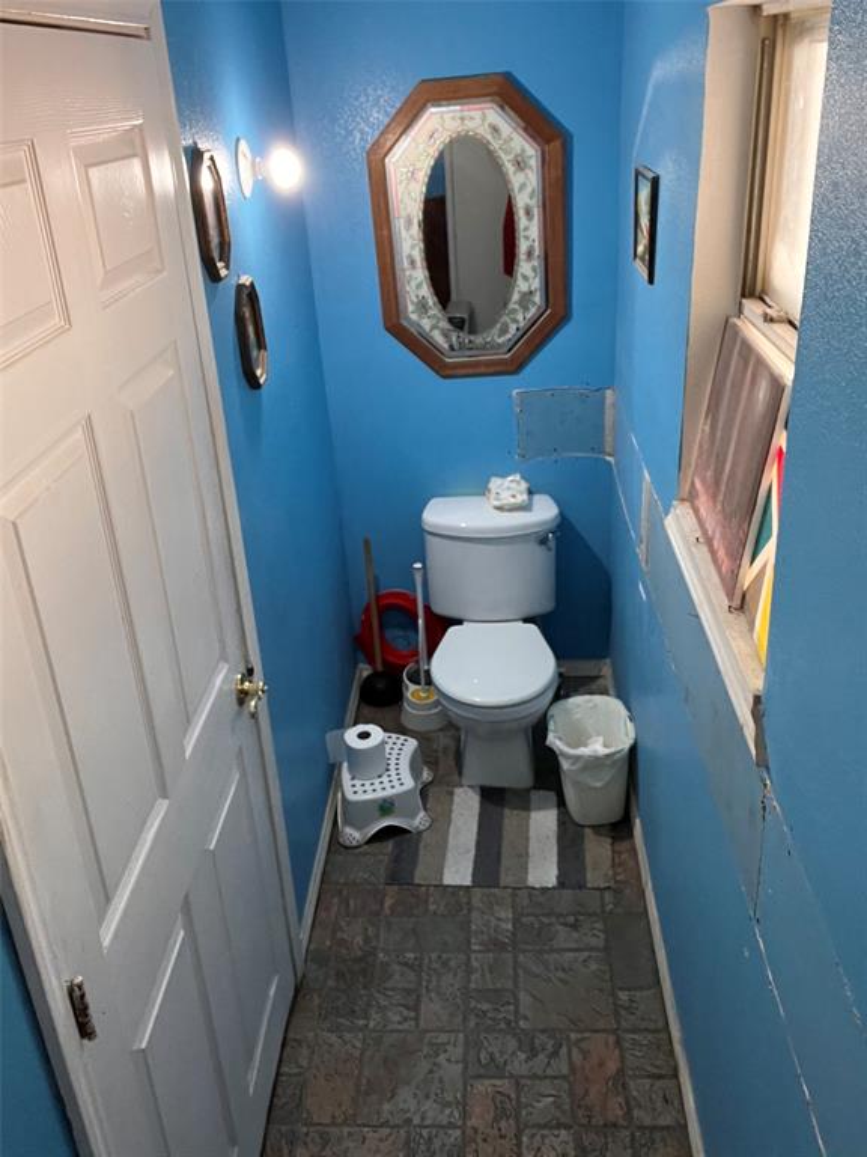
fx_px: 1002
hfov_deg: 46.8
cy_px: 578
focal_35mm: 30
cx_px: 434
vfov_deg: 60.0
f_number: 2.2
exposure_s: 1/40
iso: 250
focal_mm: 2.71
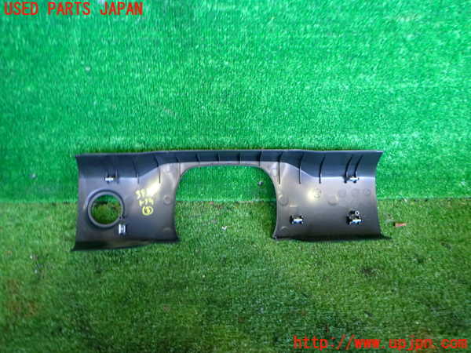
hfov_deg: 69.4
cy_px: 176
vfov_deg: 54.9
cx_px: 236
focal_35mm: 25
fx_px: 340
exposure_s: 1/30
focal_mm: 4.5
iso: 250
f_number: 2
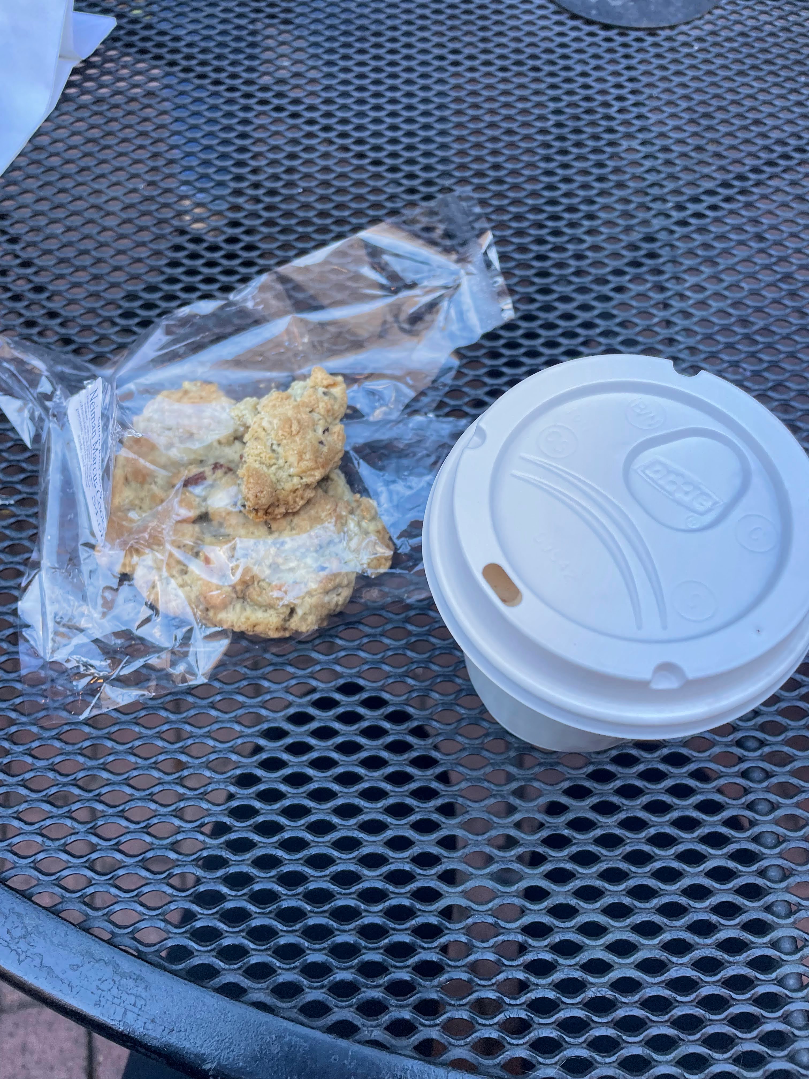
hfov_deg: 53.1
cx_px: 404
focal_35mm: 26
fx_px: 810
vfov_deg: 67.3
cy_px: 540
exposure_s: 1/120
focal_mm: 4.2
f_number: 1.6
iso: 50
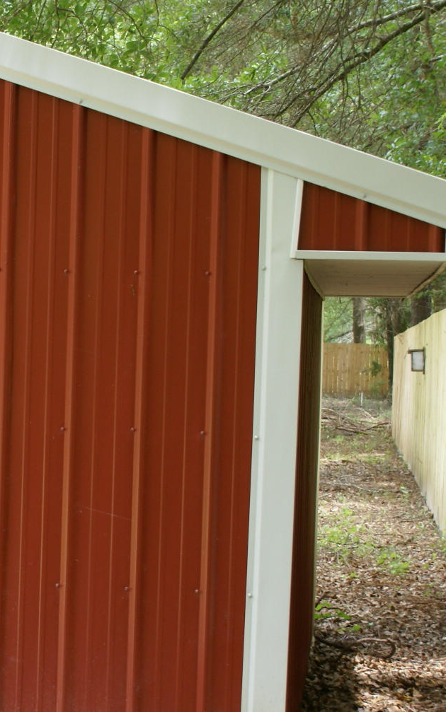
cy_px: 414
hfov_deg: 12.5
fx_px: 1982
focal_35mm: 102
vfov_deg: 20.4
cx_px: -99
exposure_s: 1/80
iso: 100
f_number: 5.6
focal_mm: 35
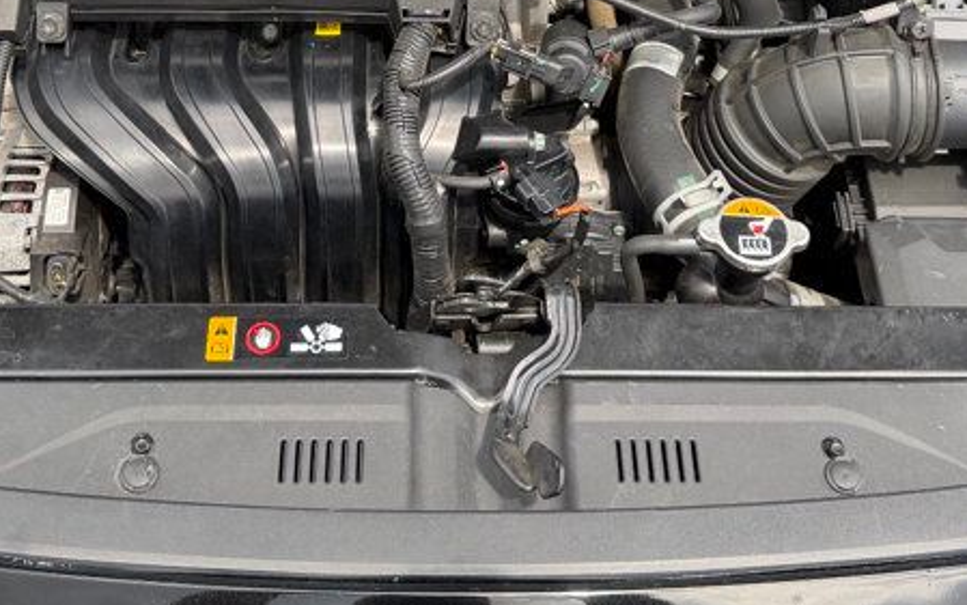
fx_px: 1529
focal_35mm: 58
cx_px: 478
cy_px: -103
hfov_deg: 35.1
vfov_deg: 21.0
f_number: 1.78
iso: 100
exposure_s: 1/909
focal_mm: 6.76
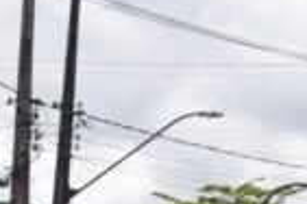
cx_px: 599
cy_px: 350
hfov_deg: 7.2
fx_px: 2359
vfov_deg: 4.9
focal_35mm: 277
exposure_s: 1/200
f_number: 11
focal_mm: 35
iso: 100
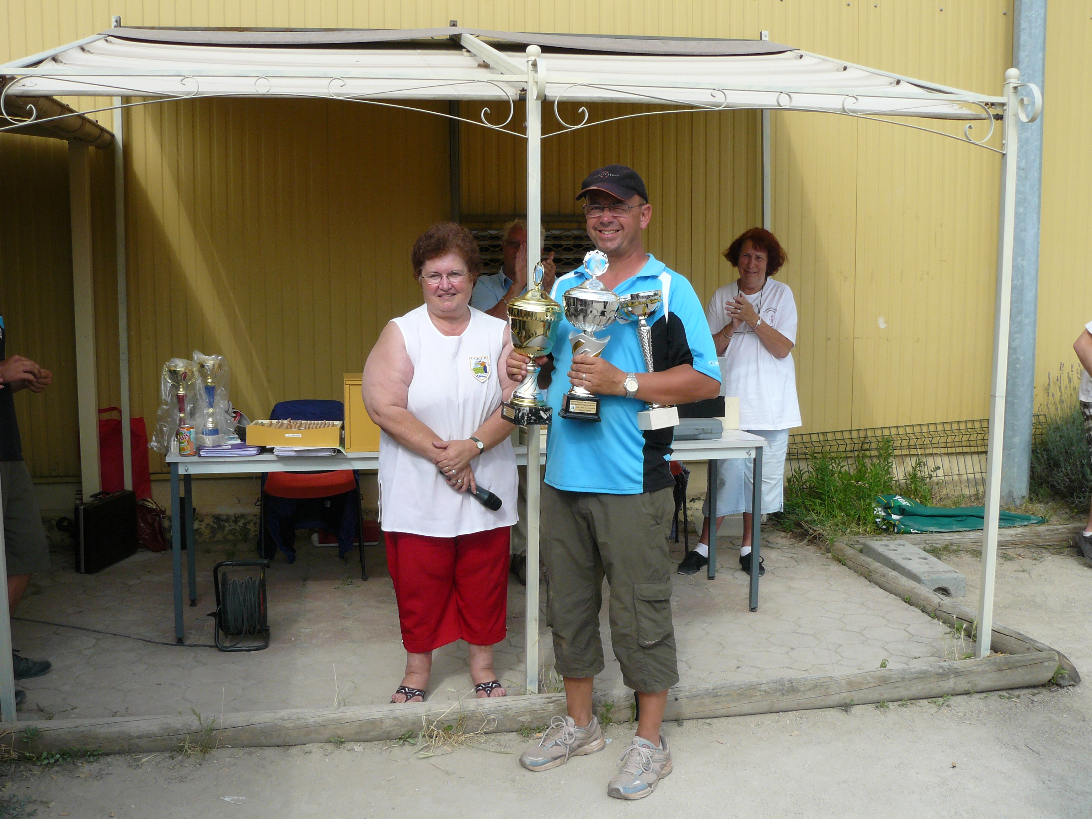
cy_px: 410
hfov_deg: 51.4
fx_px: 1136
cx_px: 546
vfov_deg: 39.7
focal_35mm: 36
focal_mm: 6
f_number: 5.6
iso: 100
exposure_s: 1/320
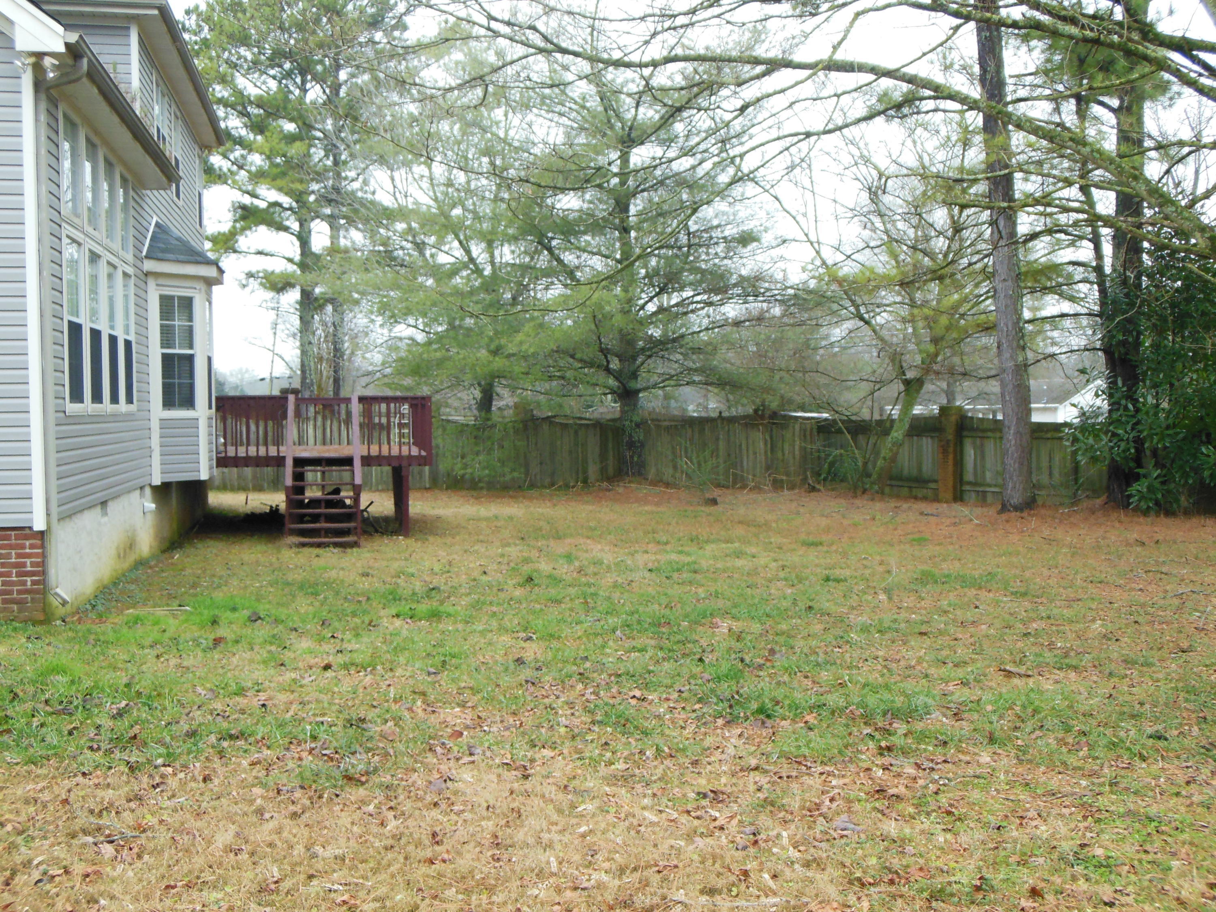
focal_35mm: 38
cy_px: 456
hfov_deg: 49.0
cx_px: 608
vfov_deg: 37.7
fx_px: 1335
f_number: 3.6
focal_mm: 6.8
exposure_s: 1/250
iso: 320
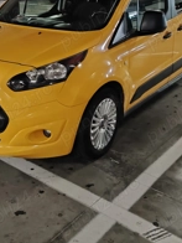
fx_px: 344
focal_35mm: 49
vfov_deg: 37.1
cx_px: 56
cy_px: 38
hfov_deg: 29.4
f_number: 1.75
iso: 5069
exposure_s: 1/25
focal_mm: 5.25
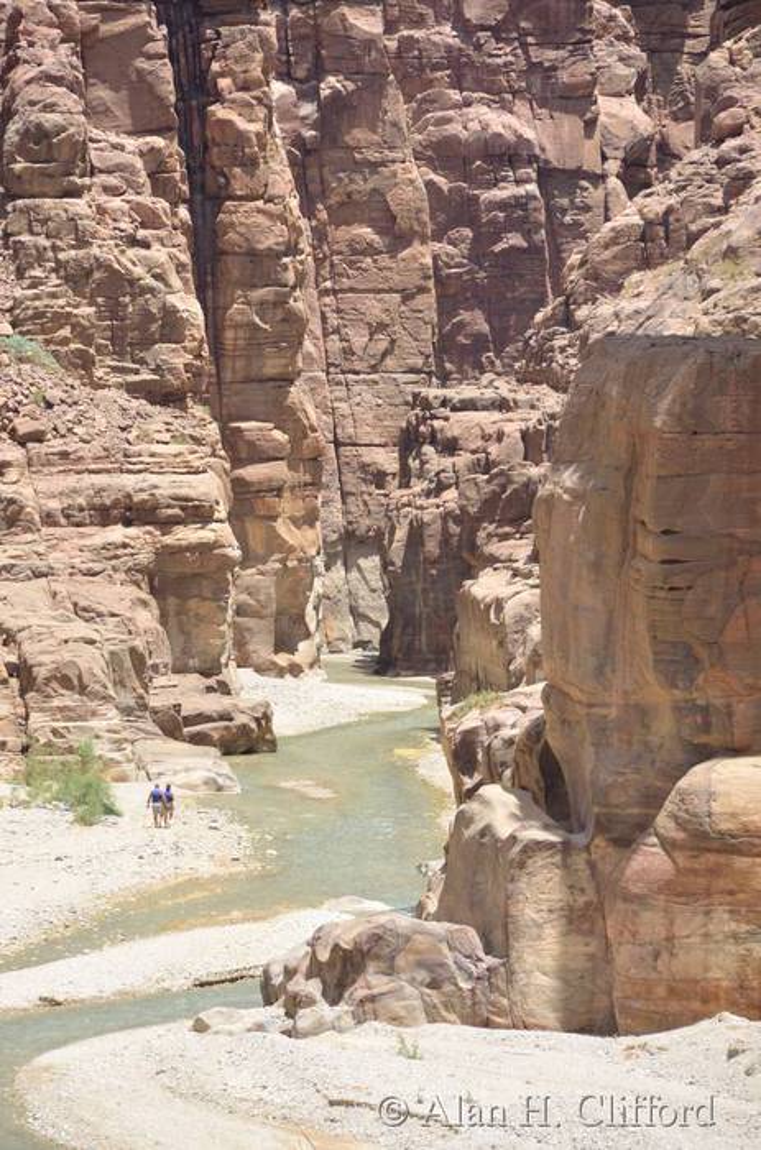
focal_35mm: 180
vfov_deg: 11.4
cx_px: 380
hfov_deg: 7.6
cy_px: 575
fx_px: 5738
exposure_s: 1/320
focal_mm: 120
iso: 125
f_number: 6.3
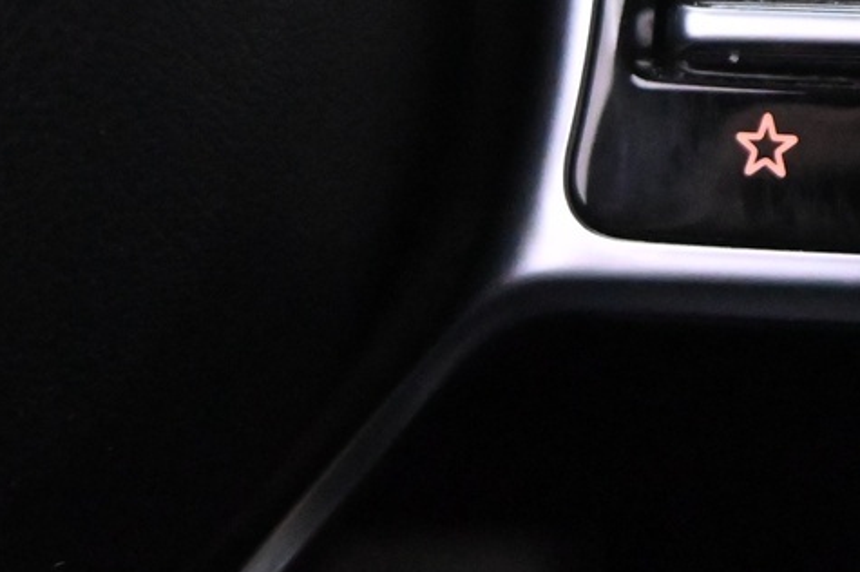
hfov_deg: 8.0
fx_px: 6111
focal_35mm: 256
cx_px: 996
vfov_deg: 5.3
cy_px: -83
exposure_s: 1/80
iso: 8000
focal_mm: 50
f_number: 6.3
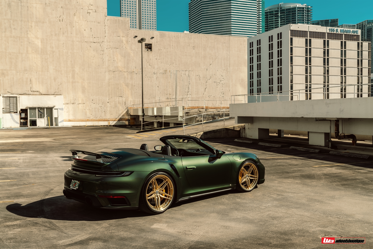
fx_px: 373
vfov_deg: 36.9
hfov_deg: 53.1
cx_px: 186
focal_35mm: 36
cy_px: 124
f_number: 9
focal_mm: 36
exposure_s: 1/160
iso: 100
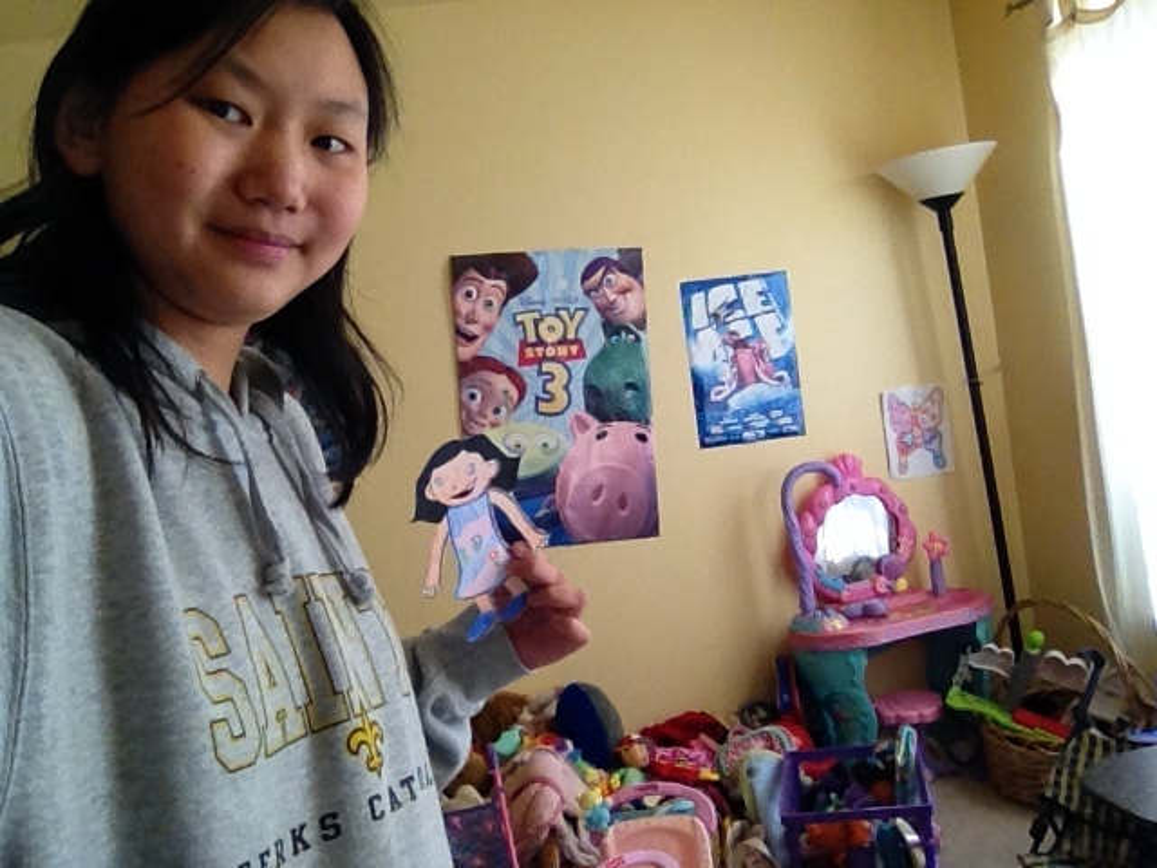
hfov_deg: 52.6
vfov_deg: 40.7
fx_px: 1170
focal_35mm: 35
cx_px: 578
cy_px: 434
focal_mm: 1.85
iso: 125
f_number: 2.4
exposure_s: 1/207
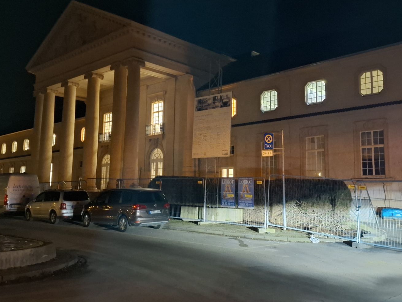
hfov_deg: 52.6
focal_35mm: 35
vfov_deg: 40.7
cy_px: 135
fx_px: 407
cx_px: 218
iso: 1250
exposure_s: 1/14
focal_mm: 5.54
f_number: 1.8
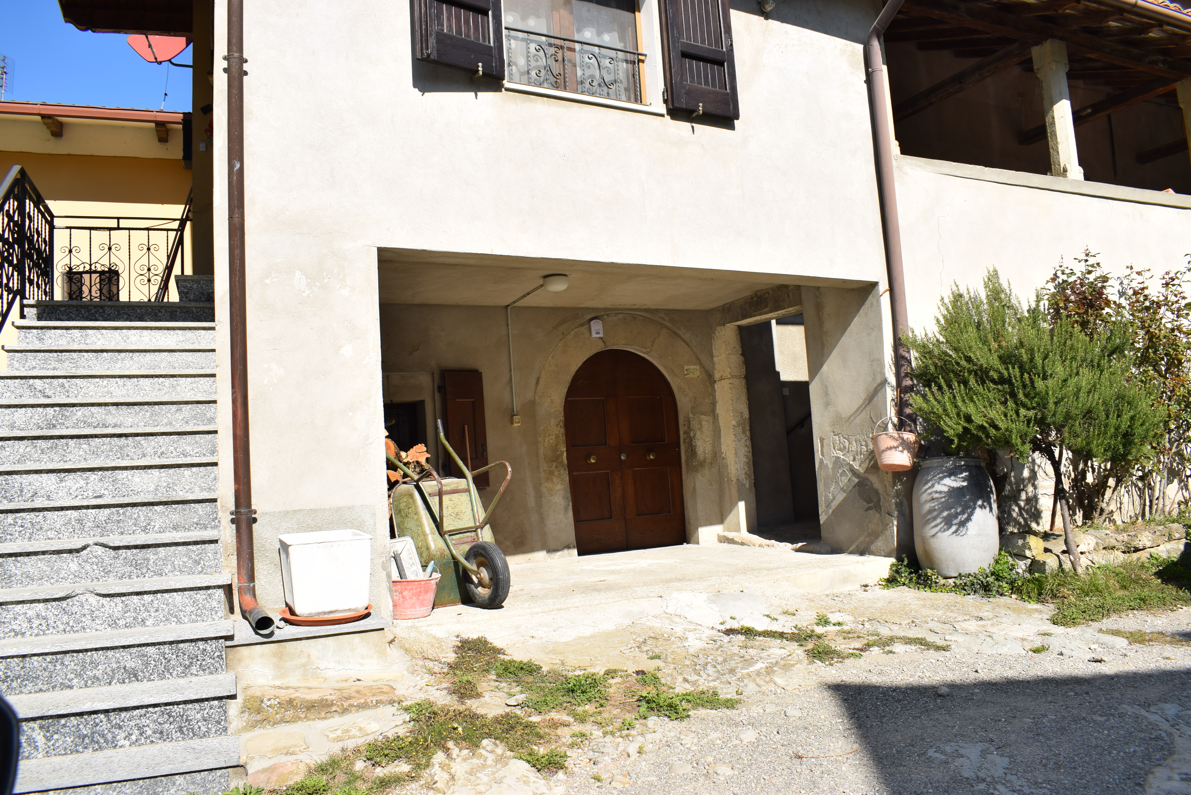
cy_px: 398
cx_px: 596
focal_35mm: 27
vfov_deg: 48.0
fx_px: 893
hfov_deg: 67.4
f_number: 10
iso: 100
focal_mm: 18
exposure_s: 1/200
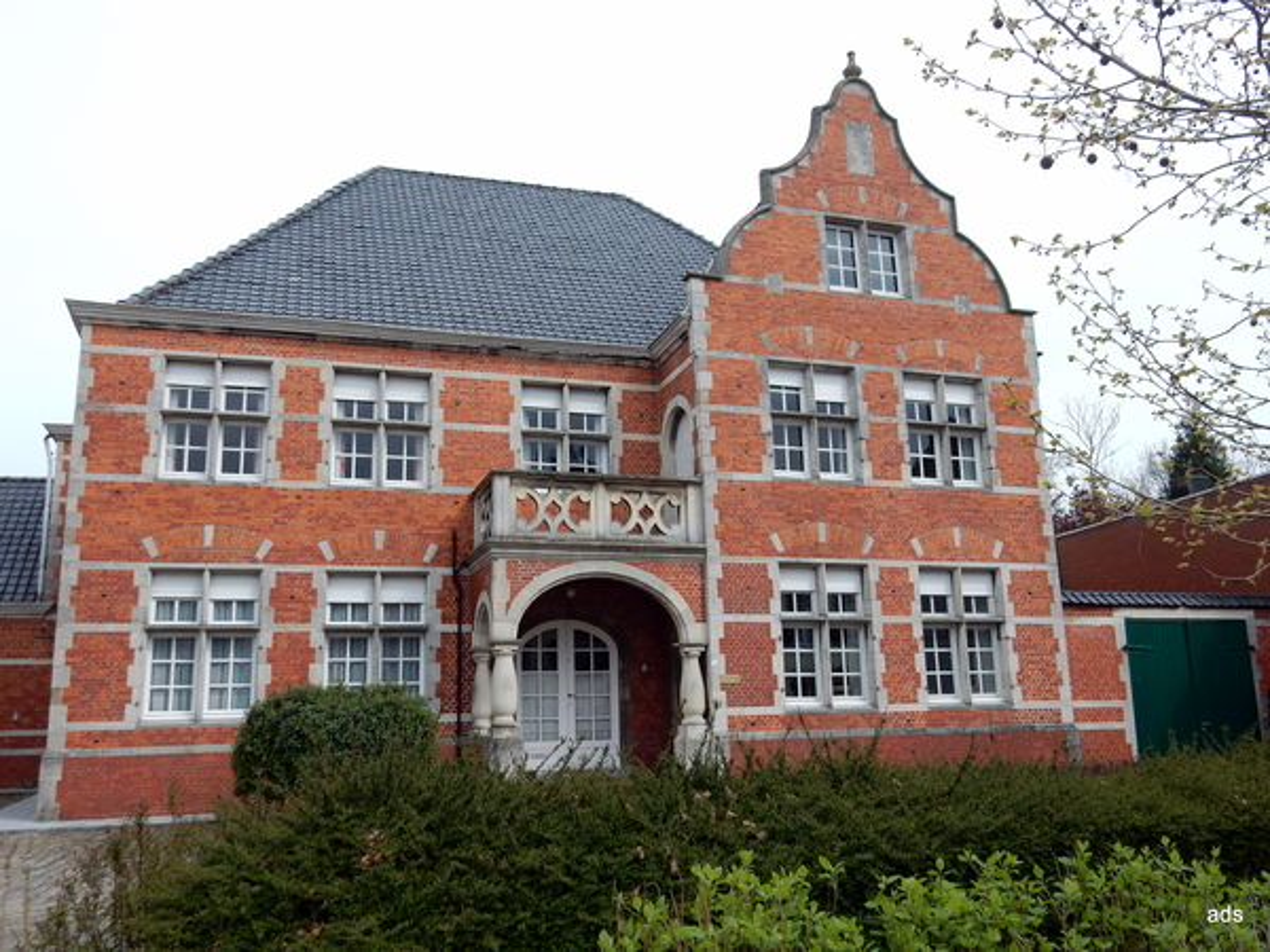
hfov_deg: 60.0
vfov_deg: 46.8
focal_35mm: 30
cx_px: 635
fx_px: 1101
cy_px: 476
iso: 125
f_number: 4
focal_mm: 5.4
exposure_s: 1/800
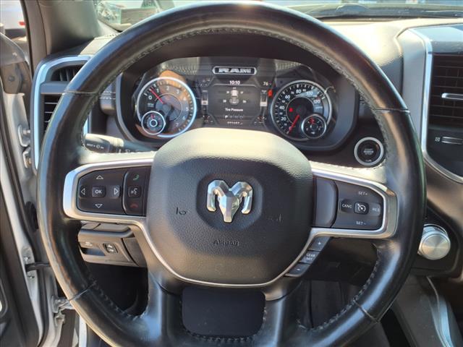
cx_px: 232
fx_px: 361
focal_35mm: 27
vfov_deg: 51.4
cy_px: 174
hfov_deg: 65.3
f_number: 1.9
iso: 40
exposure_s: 1/139
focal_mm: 3.58
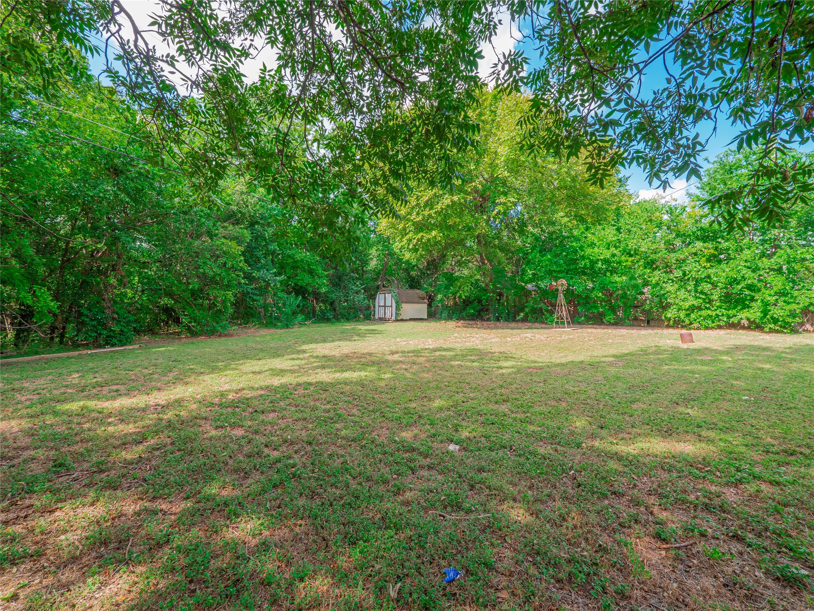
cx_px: 407
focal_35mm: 14
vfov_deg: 85.7
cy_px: 306
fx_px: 329
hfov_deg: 102.1
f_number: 8
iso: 200
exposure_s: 1/50
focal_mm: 7
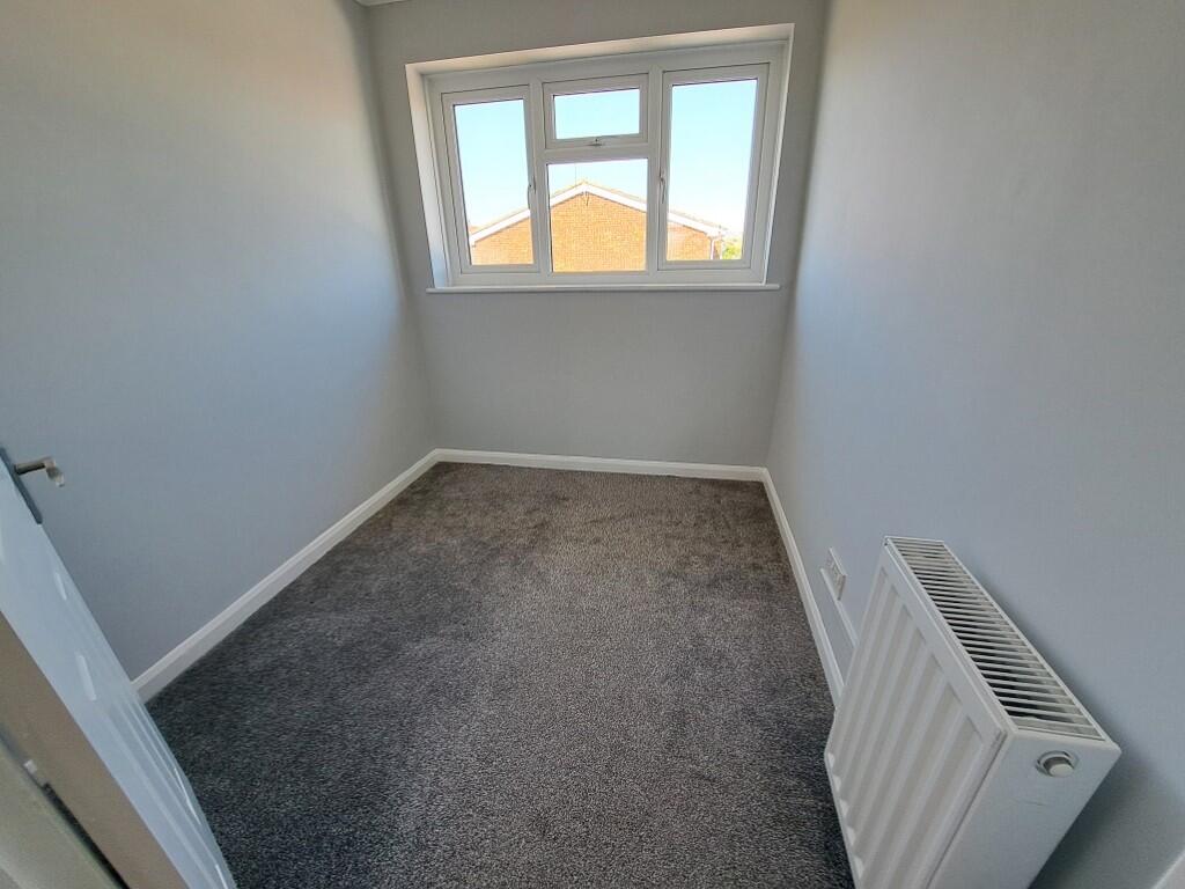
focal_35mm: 13
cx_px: 592
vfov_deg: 89.9
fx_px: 445
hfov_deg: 106.2
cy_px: 444
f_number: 2.2
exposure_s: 1/100
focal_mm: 1.74
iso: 50
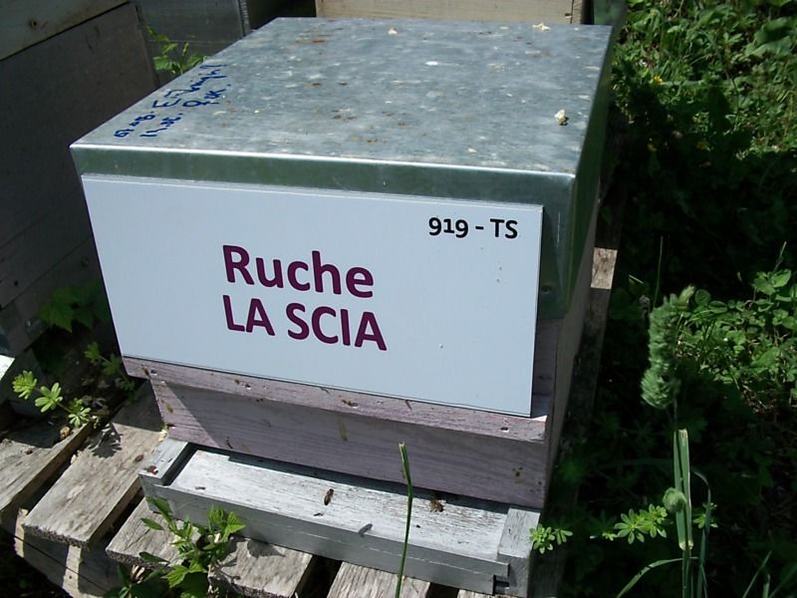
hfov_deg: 56.8
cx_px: 398
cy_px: 299
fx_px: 737
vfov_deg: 44.2
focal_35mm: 32
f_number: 5.5
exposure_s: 1/640
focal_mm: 5.7
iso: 80
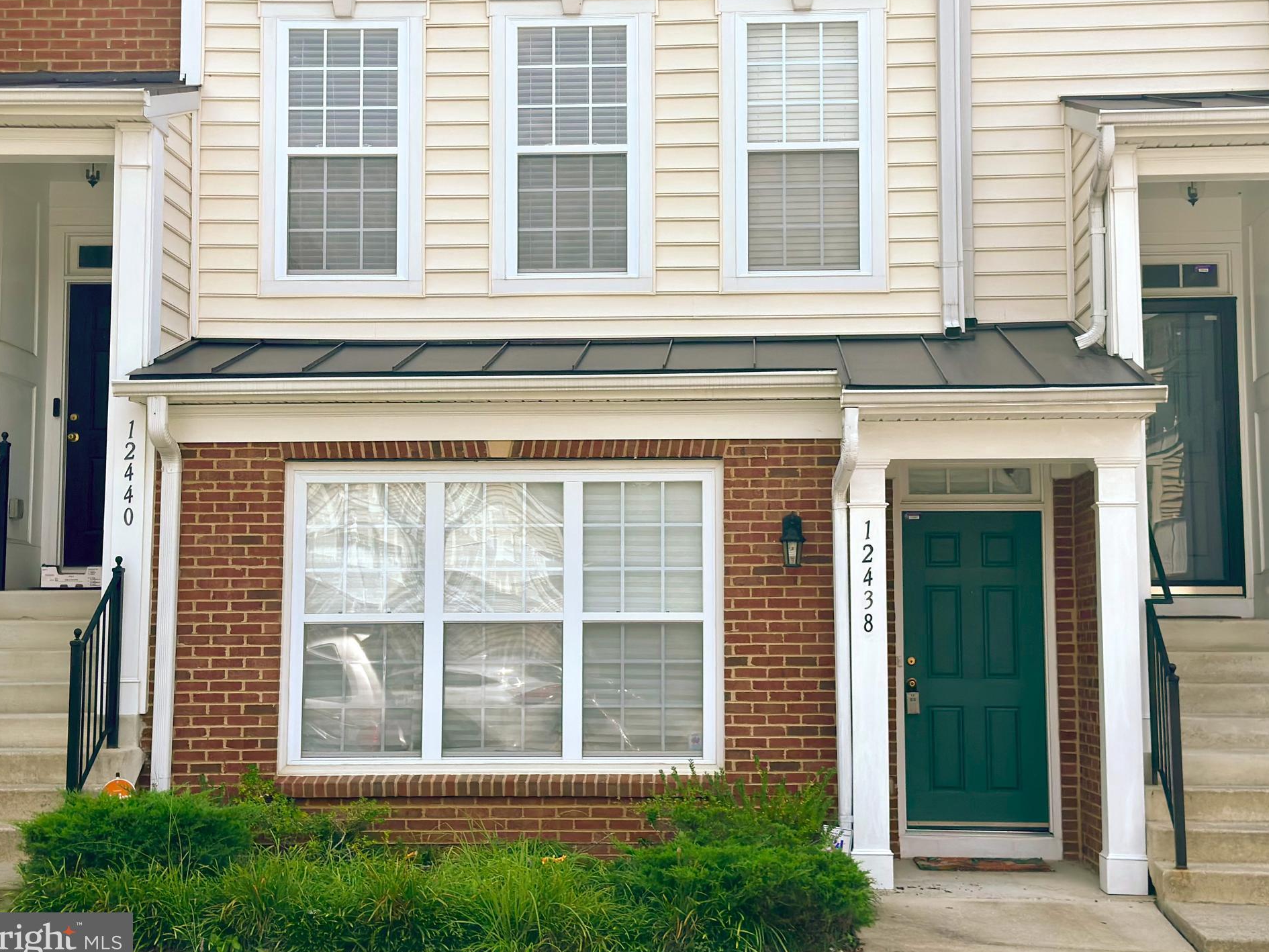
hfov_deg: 36.8
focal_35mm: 52
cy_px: 452
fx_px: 1907
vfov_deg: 28.0
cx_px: 653
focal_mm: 6.86
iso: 100
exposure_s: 1/3700
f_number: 1.8
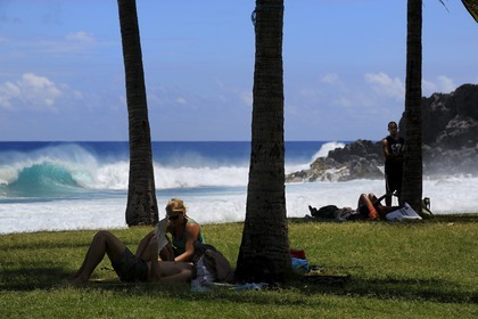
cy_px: 160
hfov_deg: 15.2
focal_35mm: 135
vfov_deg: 10.2
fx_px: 1792
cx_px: 239
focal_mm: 135
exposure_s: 1/400
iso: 200
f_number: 11
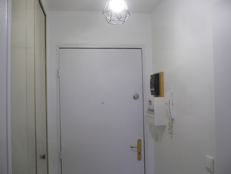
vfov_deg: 40.7
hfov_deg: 52.6
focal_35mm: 35
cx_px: 116
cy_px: 87
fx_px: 234
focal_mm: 5.8
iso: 100
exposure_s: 1/25
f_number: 2.8
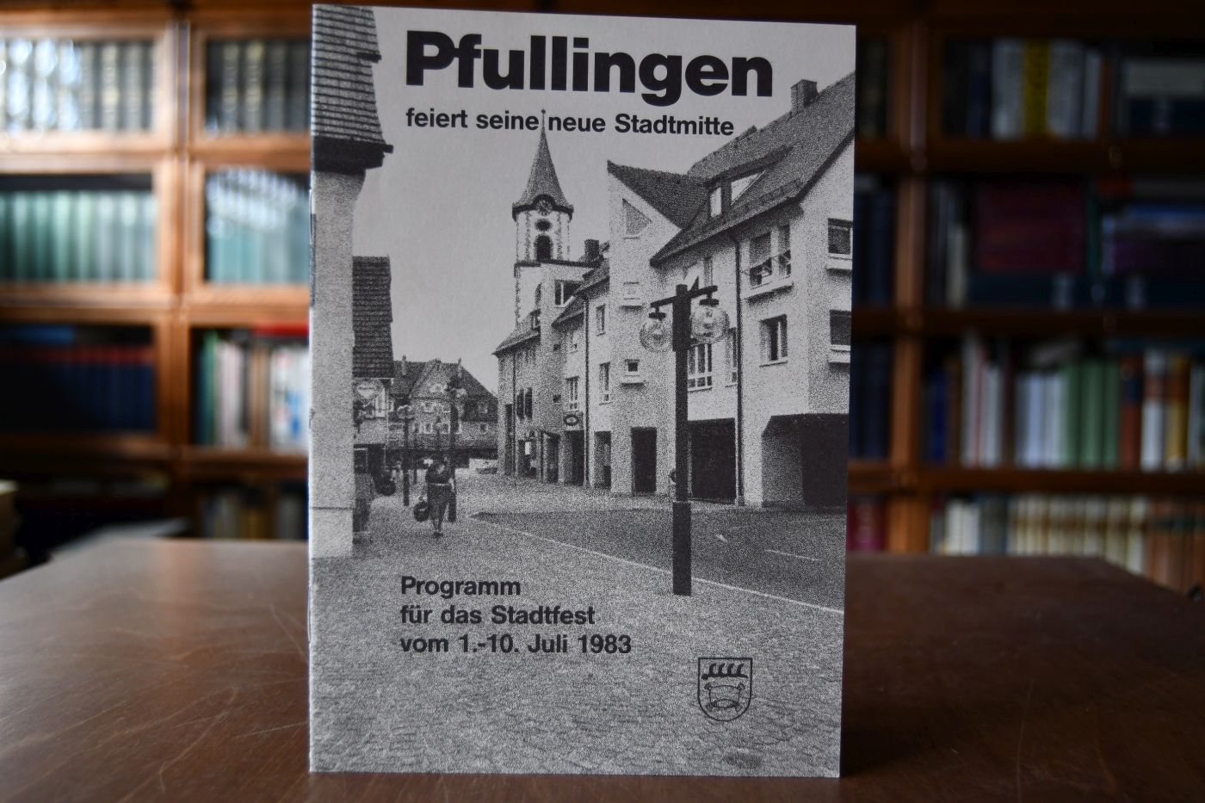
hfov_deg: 53.1
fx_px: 1205
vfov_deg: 36.9
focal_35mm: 36
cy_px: 402
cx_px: 602
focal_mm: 24
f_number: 3.8
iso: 560
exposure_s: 1/250
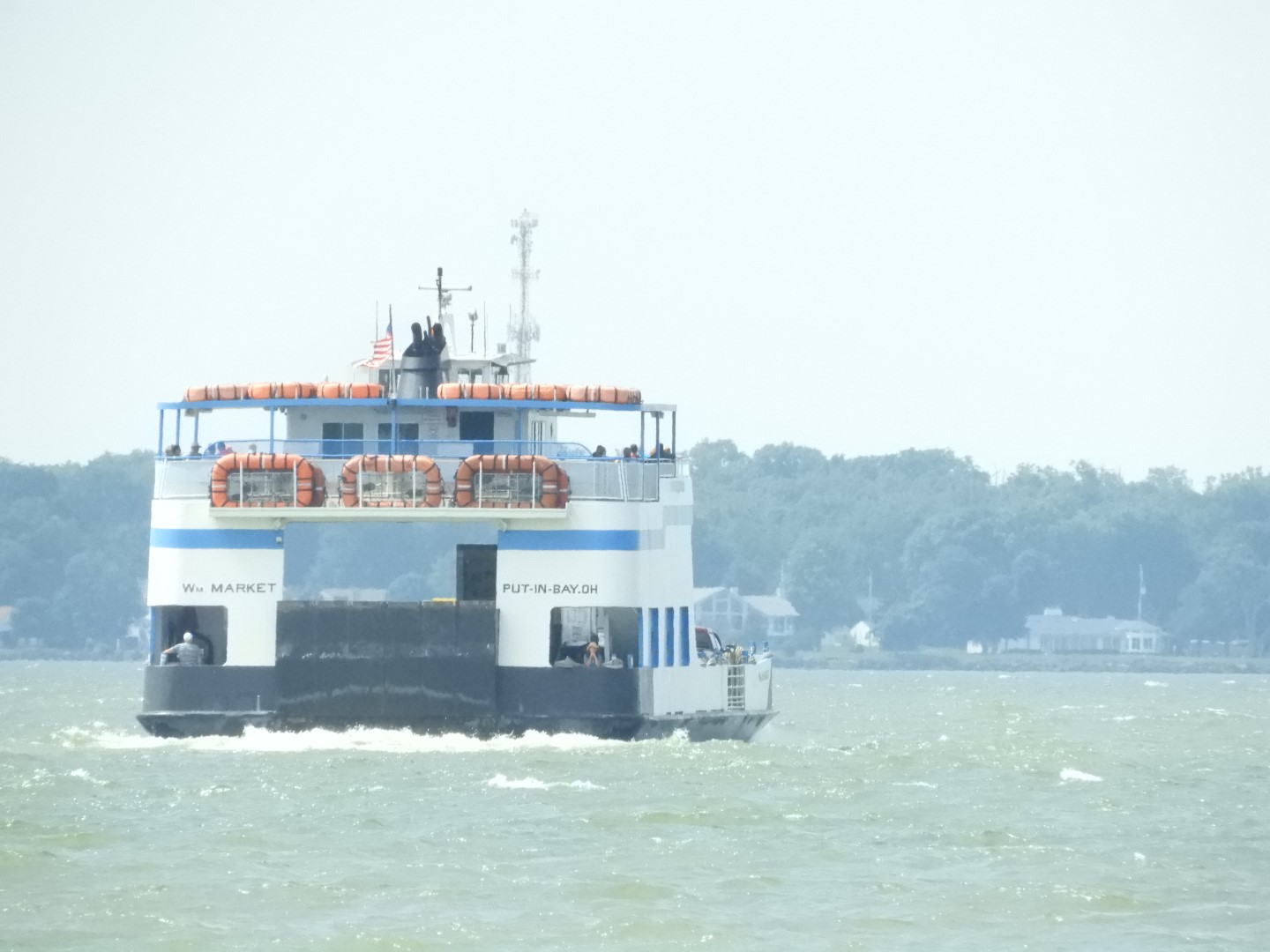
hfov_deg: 2.0
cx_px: 635
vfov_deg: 1.5
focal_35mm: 1000
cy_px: 476
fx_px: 36688
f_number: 8
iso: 1600
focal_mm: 179.2
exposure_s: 1/2500
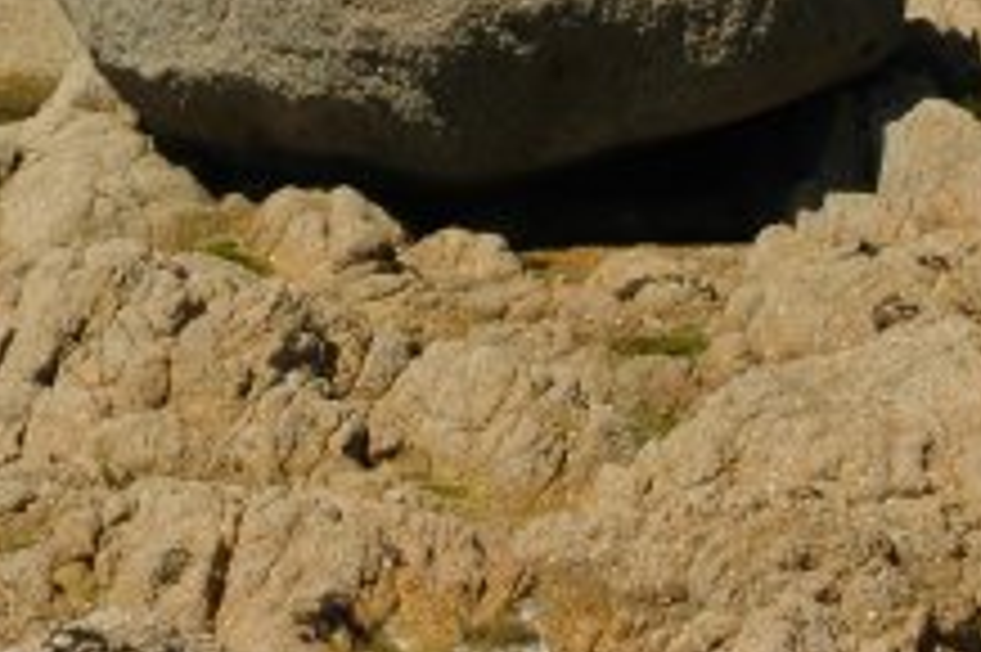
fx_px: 4652
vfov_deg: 7.8
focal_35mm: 171
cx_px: 454
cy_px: -504
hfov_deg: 12.0
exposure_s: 1/80
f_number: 10
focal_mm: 31
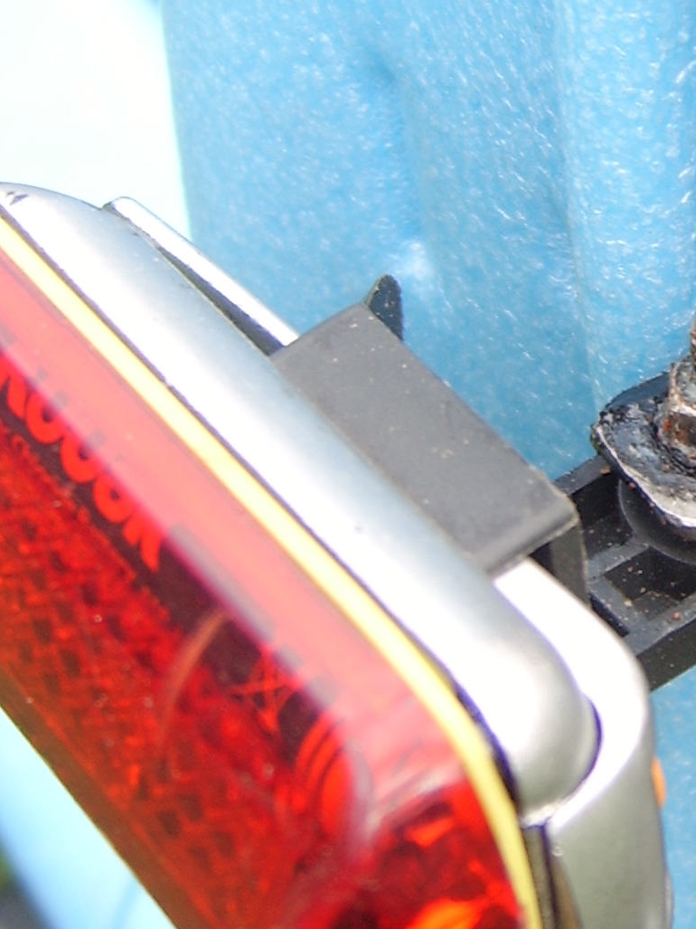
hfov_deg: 16.9
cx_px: 751
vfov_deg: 22.8
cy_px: 246
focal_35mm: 85
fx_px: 2279
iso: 50
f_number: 2.7
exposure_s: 1/84
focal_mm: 8.13
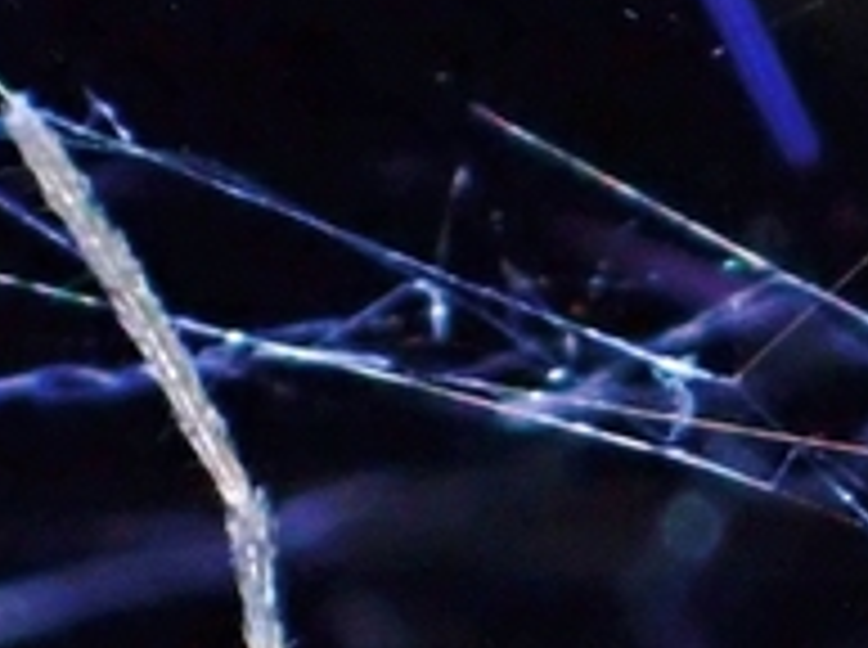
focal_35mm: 592
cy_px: 997
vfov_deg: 2.5
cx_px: 1520
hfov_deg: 3.3
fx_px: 14817
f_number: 14
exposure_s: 1/100
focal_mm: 18
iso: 1000
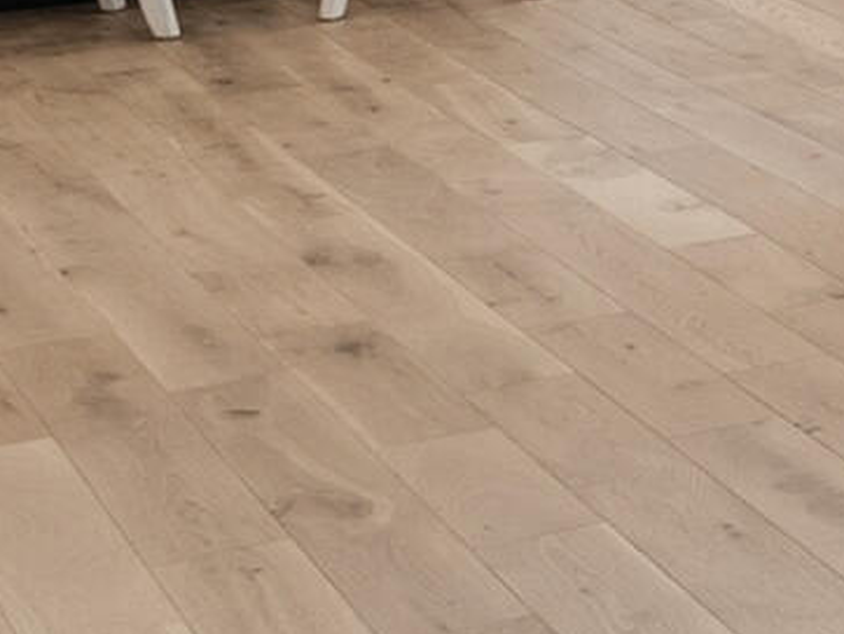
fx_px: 3122
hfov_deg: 11.8
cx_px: 2177
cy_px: -549
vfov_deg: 10.8
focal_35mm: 128
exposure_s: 1/30
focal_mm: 16
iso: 320
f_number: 7.1
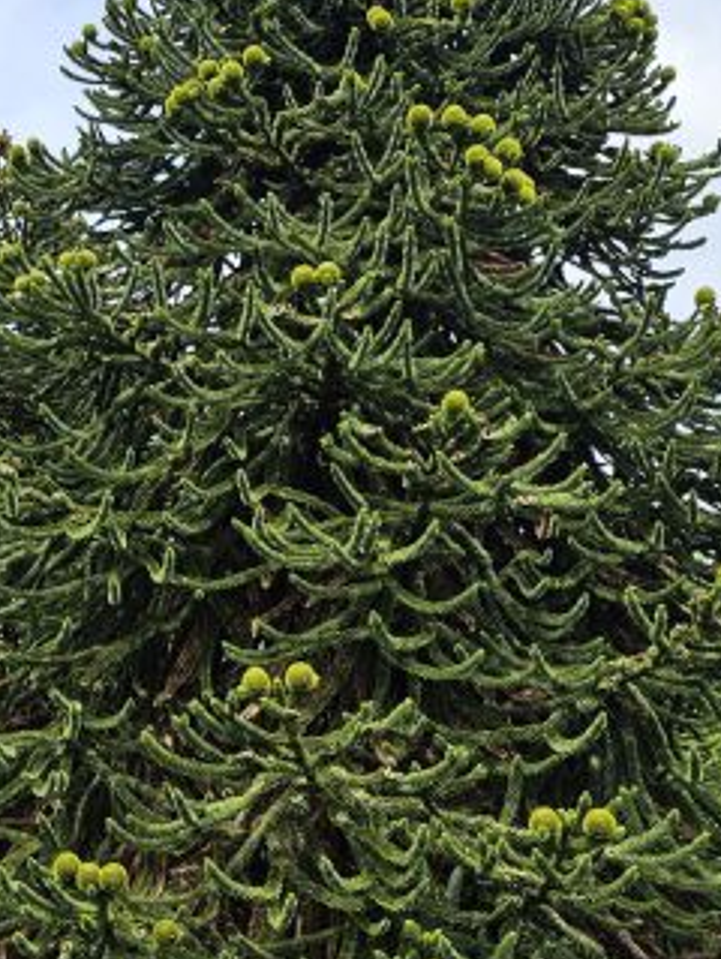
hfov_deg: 26.8
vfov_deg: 35.5
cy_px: 478
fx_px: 1497
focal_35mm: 54
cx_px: 194
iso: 10
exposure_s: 1/457
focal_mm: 6.3
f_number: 1.7
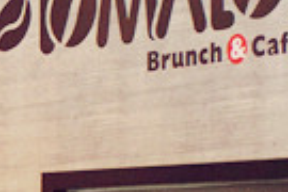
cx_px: -546
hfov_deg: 6.0
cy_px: 244
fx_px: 2560
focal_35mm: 320
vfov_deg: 4.3
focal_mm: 20
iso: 800
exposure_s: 1/15
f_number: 5
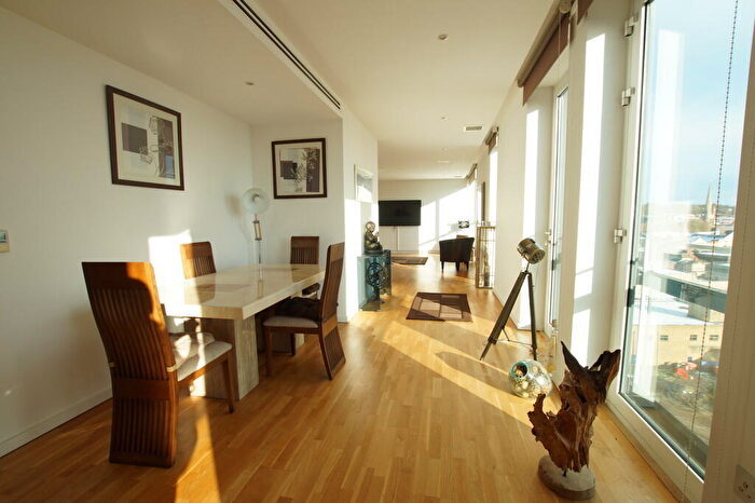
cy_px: 252
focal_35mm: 15
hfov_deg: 100.4
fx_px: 314
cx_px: 378
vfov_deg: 77.3
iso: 100
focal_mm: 10
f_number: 6.3
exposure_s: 1/80
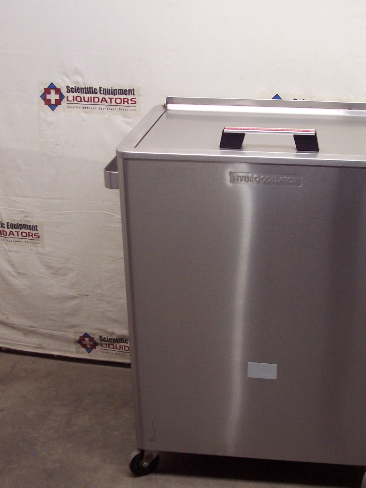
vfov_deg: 33.8
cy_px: 254
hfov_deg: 25.6
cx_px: 239
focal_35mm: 57
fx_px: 803
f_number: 3.4
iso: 200
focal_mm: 8
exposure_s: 1/30
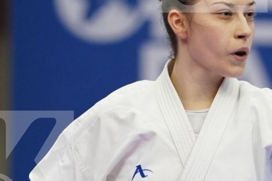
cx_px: 214
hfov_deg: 2.8
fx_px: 5483
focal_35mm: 726
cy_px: 163
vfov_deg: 1.9
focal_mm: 192
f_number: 2.8
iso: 3200
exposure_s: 1/1000
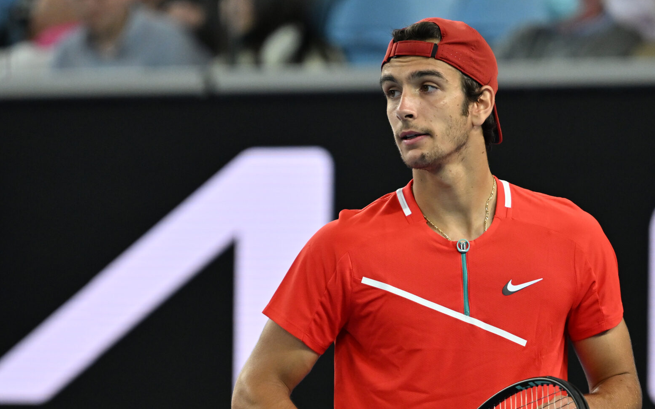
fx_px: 8551
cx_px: 364
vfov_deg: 2.7
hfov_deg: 4.4
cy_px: 273
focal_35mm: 479
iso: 1000
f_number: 2.8
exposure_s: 1/1600
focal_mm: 190
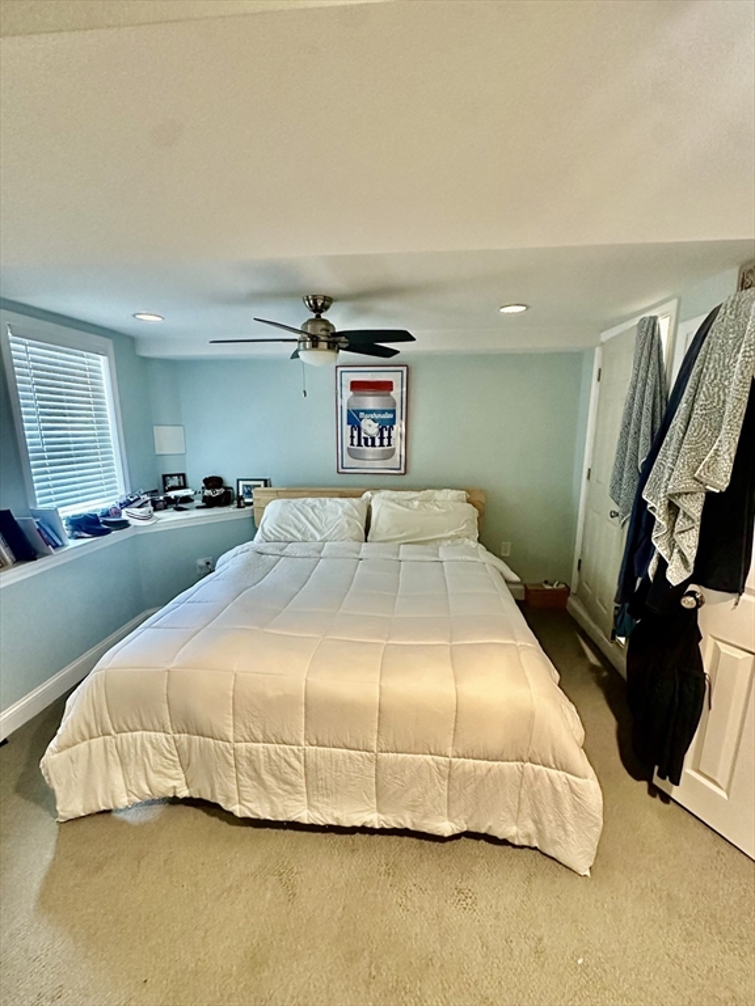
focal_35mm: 14
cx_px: 378
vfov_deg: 102.1
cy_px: 503
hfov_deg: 85.7
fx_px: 407
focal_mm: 2.22
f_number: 2.2
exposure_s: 1/60
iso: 1000
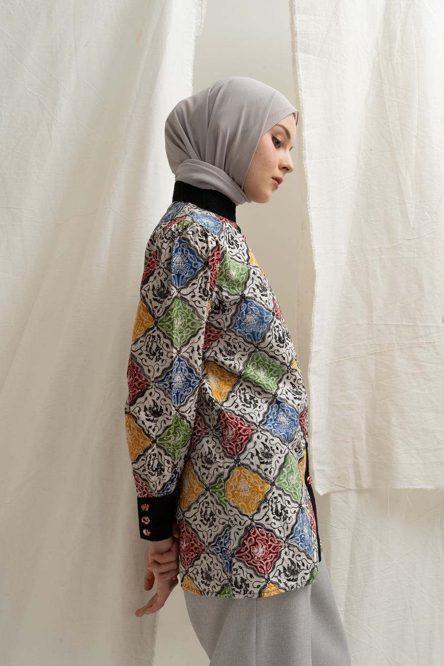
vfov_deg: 47.4
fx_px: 758
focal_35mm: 41
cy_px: 333
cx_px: 222
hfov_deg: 32.6
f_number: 16
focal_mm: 41
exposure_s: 1/160
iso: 100
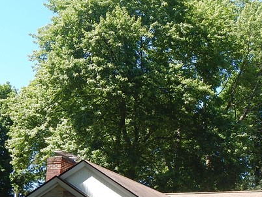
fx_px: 734
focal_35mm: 97
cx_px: 219
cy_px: 172
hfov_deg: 20.0
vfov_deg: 15.1
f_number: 3.4
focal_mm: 6.8
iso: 125
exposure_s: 1/400
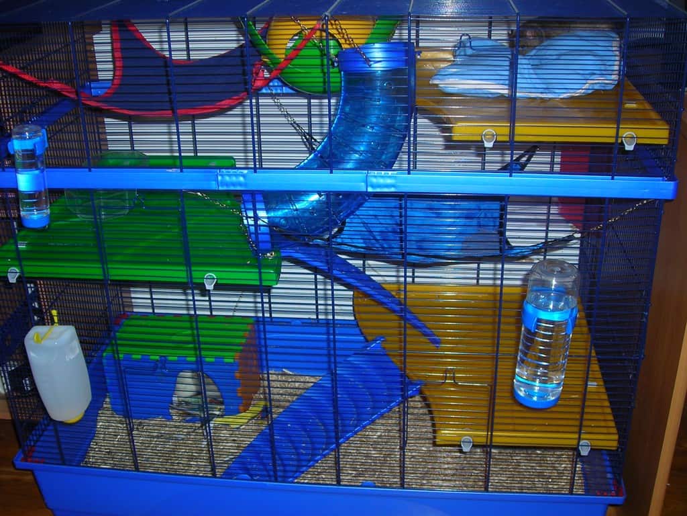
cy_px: 258
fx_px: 754
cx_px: 344
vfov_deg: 37.7
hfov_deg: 49.0
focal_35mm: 38
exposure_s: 1/60.1
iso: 62
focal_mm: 6.3
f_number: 3.2
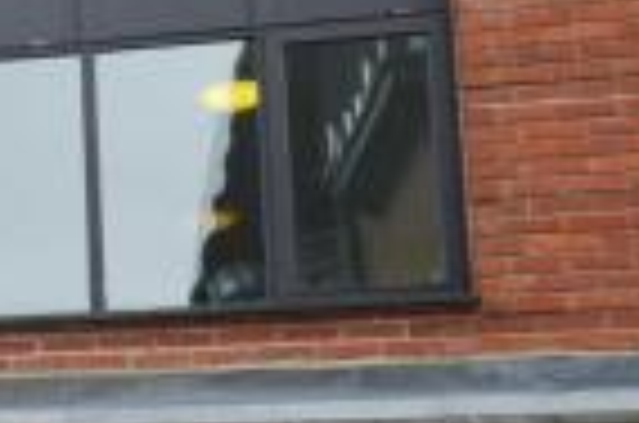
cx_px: -598
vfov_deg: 12.5
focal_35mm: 108
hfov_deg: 15.5
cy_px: 382
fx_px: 1913
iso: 200
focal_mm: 10
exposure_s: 1/160
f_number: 6.3
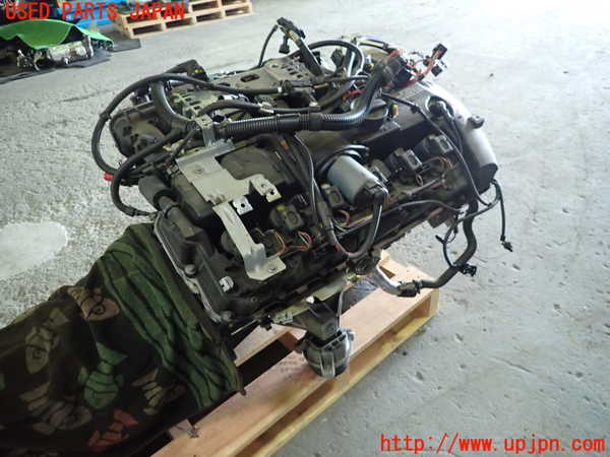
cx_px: 305
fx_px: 441
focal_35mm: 25
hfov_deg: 69.4
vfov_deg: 54.9
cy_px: 228
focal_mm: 4.5
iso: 400
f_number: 2
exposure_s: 1/30
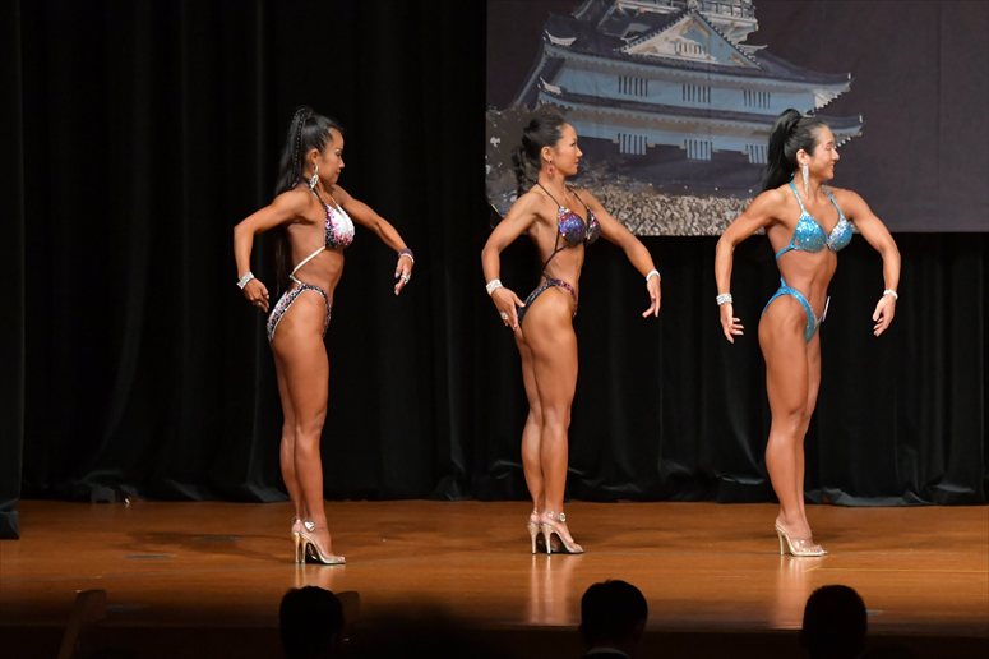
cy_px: 330
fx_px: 6178
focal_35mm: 225
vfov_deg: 6.1
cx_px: 494
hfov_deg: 9.2
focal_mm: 150
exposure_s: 1/400
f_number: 5.6
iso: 6400
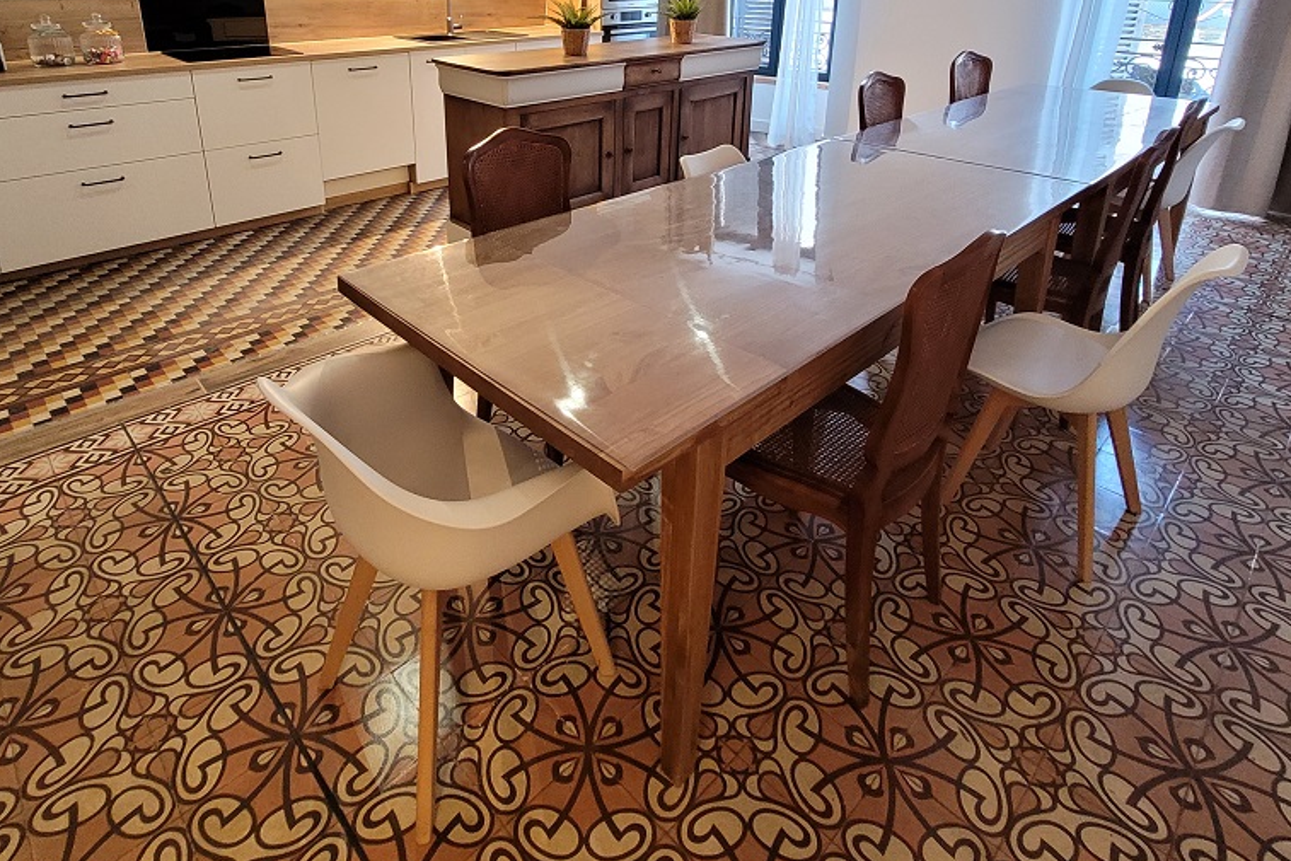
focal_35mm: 20
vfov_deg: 57.7
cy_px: 184
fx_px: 717
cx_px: 595
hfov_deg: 83.8
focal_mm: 1.74
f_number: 2.2
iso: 400
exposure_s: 1/33
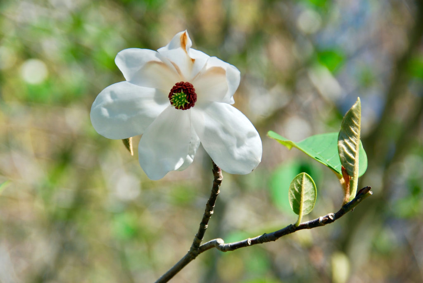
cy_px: 142
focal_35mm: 195
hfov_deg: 10.5
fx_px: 2293
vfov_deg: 7.1
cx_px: 212
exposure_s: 1/160
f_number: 8
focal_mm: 130
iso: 100
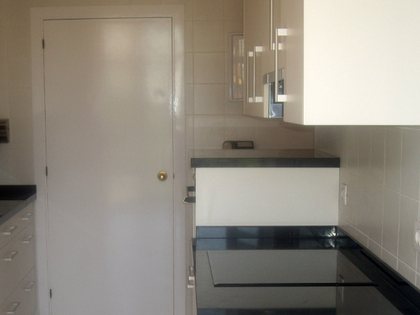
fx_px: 777
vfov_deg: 22.7
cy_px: 239
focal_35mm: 64
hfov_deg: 30.2
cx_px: 177
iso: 100
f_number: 2.8
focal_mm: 7.9
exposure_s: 1/80
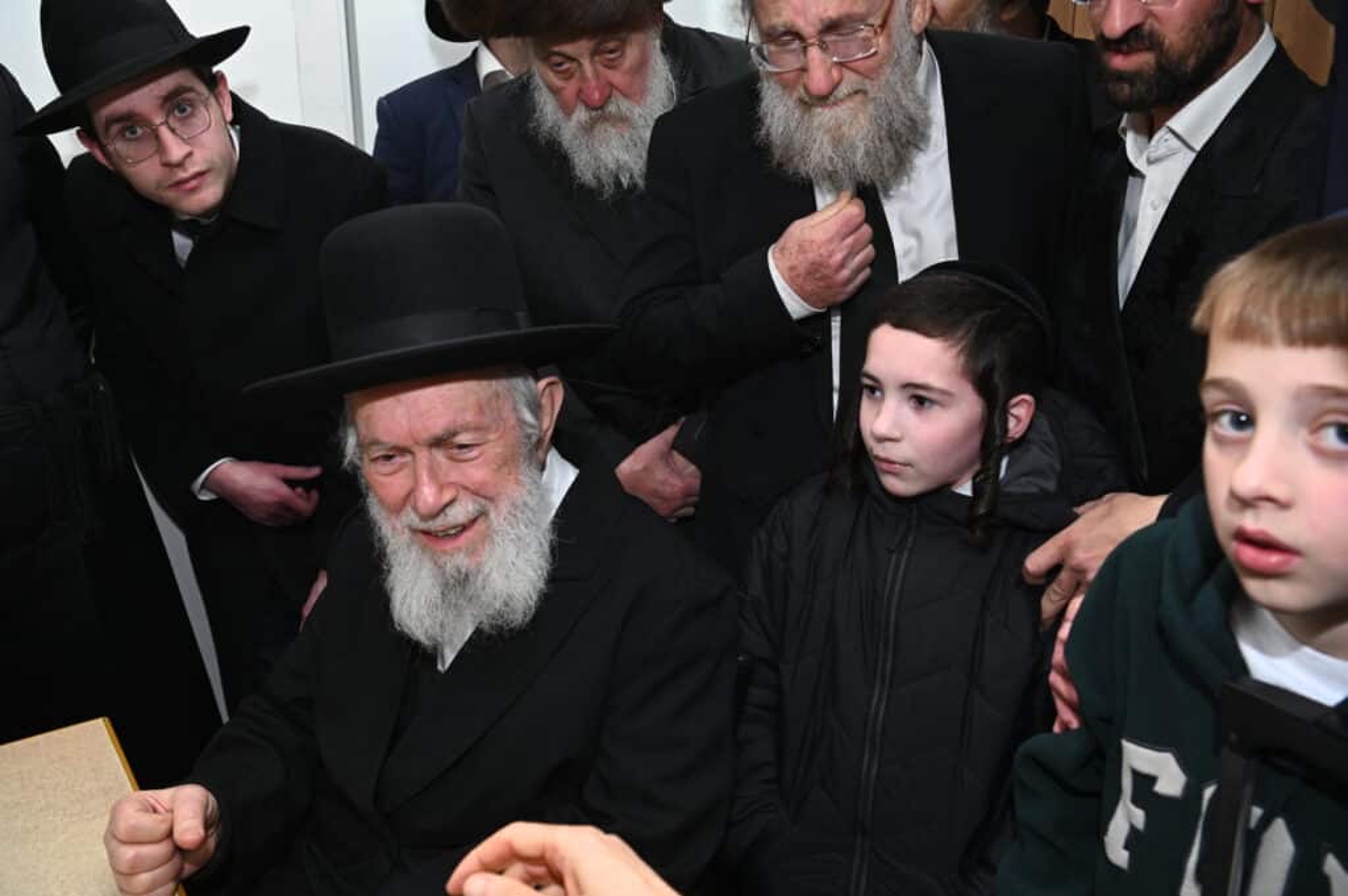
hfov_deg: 60.3
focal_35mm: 31
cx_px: 674
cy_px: 448
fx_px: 1160
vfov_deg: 42.3
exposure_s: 1/100
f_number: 6.3
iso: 1250
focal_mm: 31
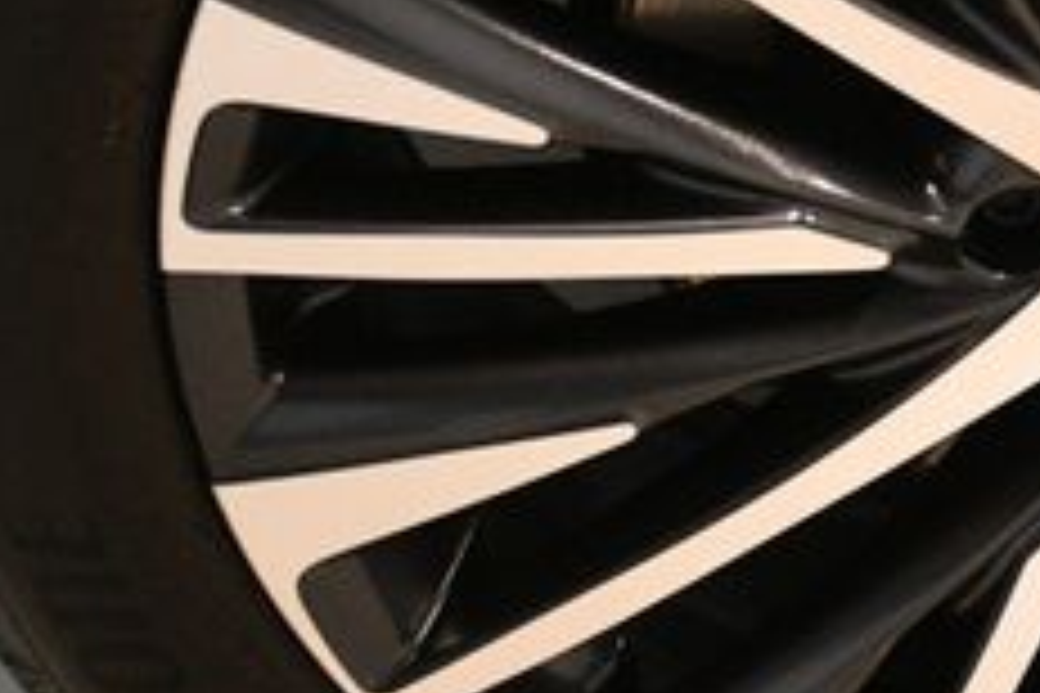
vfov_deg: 9.5
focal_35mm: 144
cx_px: 1184
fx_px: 4160
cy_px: 112
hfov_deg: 13.9
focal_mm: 35
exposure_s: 1/125
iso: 2500
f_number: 4.2
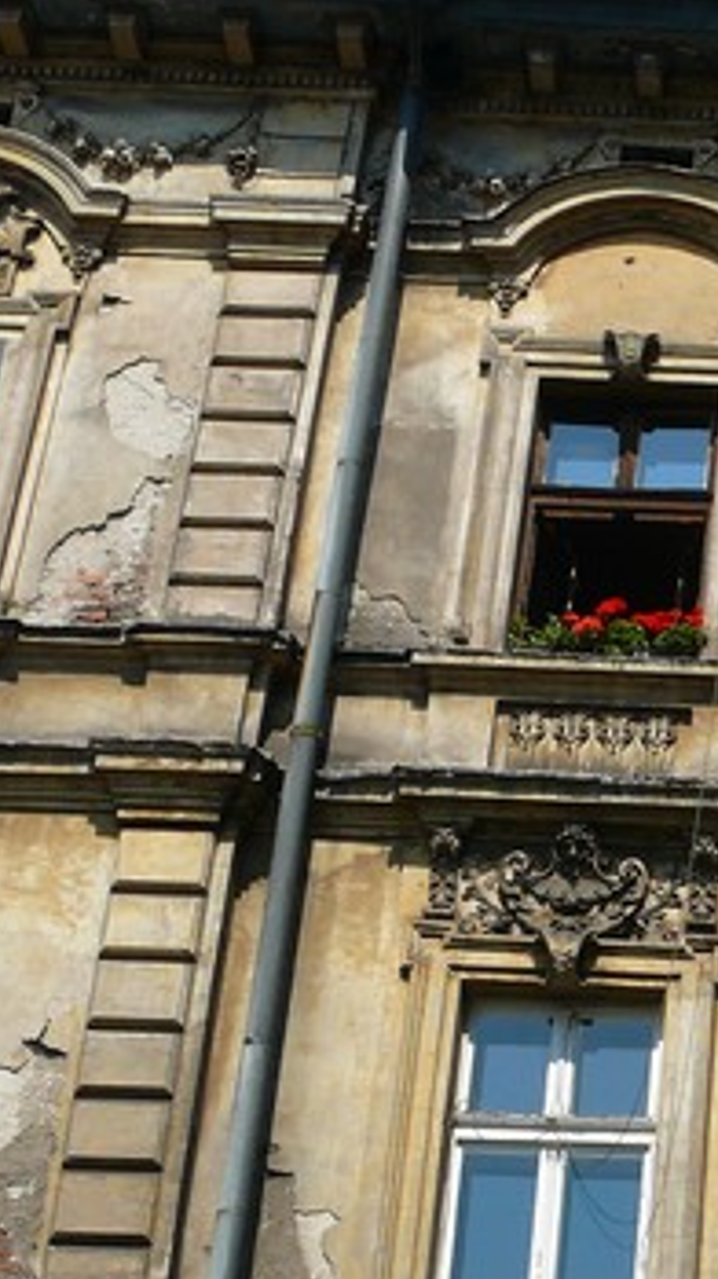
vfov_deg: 25.5
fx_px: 2779
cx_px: 1128
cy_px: 1026
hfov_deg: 13.7
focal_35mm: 82
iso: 100
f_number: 4.5
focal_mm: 7.4
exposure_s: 1/250
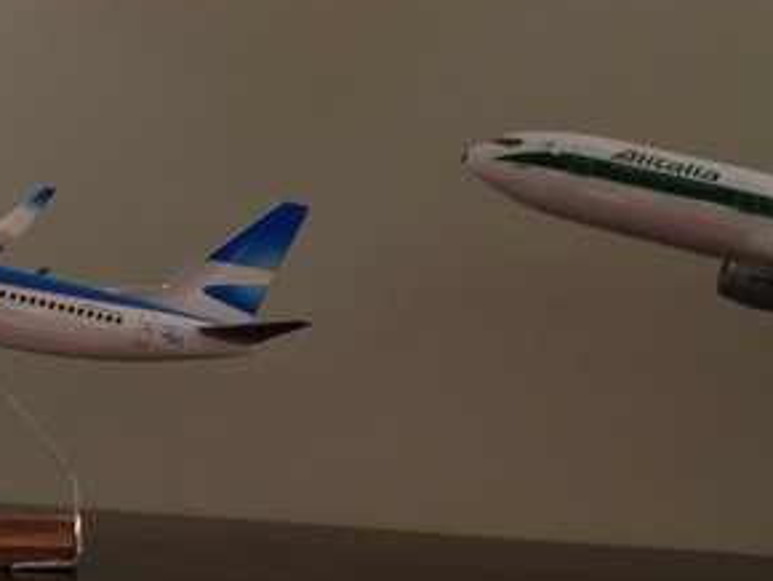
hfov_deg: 26.7
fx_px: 1564
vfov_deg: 21.0
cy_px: 249
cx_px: 61
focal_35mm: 70
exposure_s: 1/20
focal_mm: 4.28
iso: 64
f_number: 2.4
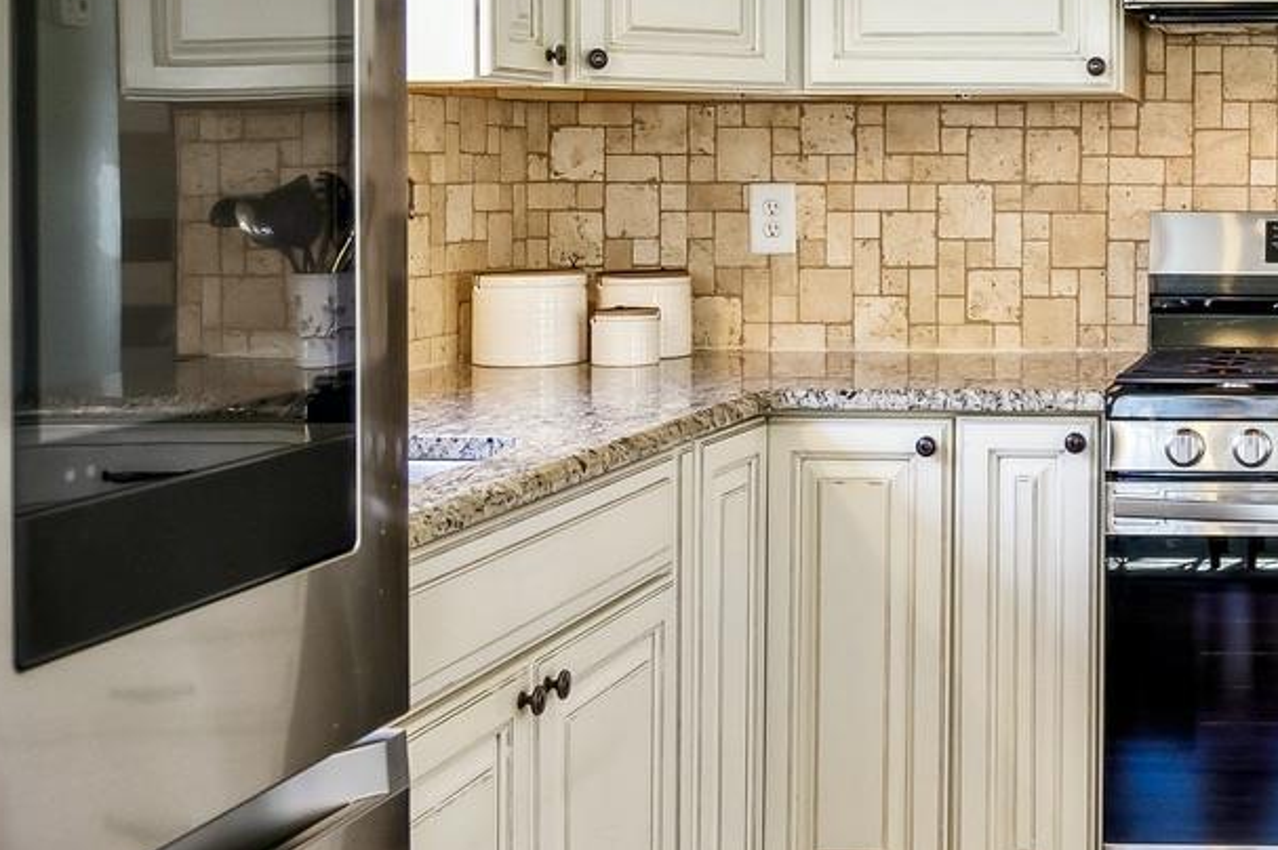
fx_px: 1916
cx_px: 1352
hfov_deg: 33.0
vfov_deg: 24.6
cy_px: 157
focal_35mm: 54
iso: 500
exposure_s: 1/60
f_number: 4
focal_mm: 16
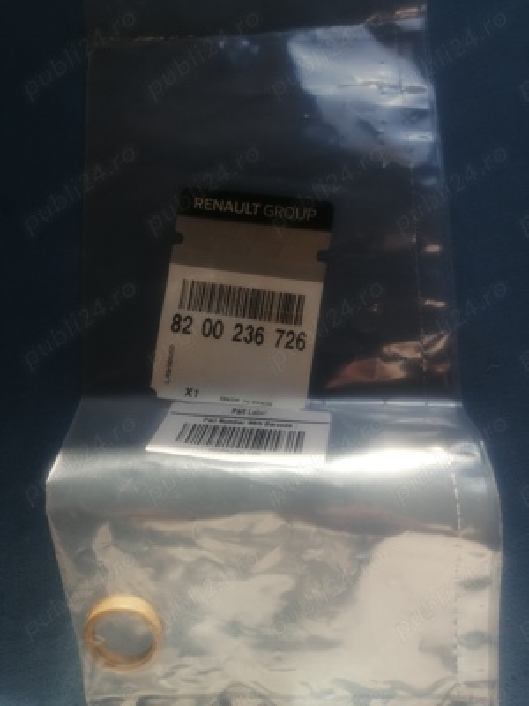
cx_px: 264
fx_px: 550
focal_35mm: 27
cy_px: 353
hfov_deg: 51.4
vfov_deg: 65.3
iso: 50
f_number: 1.8
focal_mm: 3.62
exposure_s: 1/229
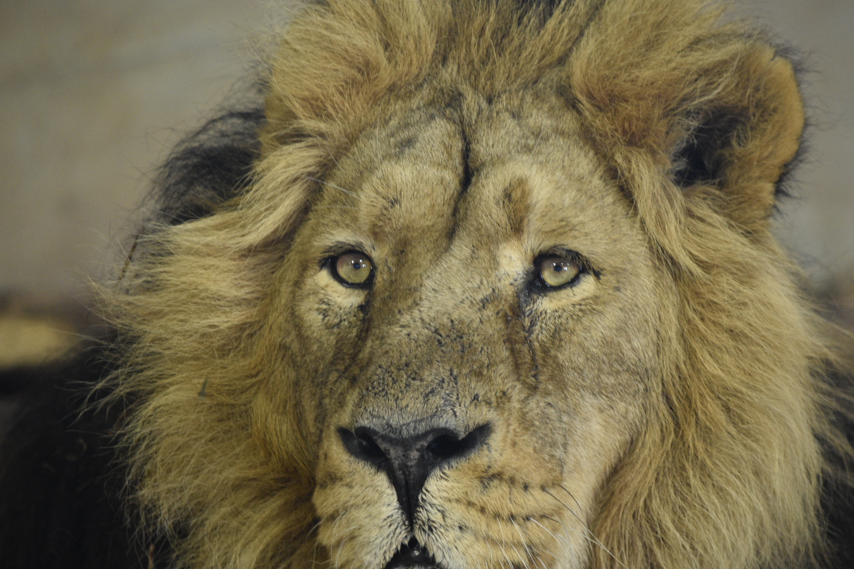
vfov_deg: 4.1
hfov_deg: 6.2
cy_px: 312
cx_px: 453
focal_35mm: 332
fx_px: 7866
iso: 1000
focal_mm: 185
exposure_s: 1/125
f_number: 5
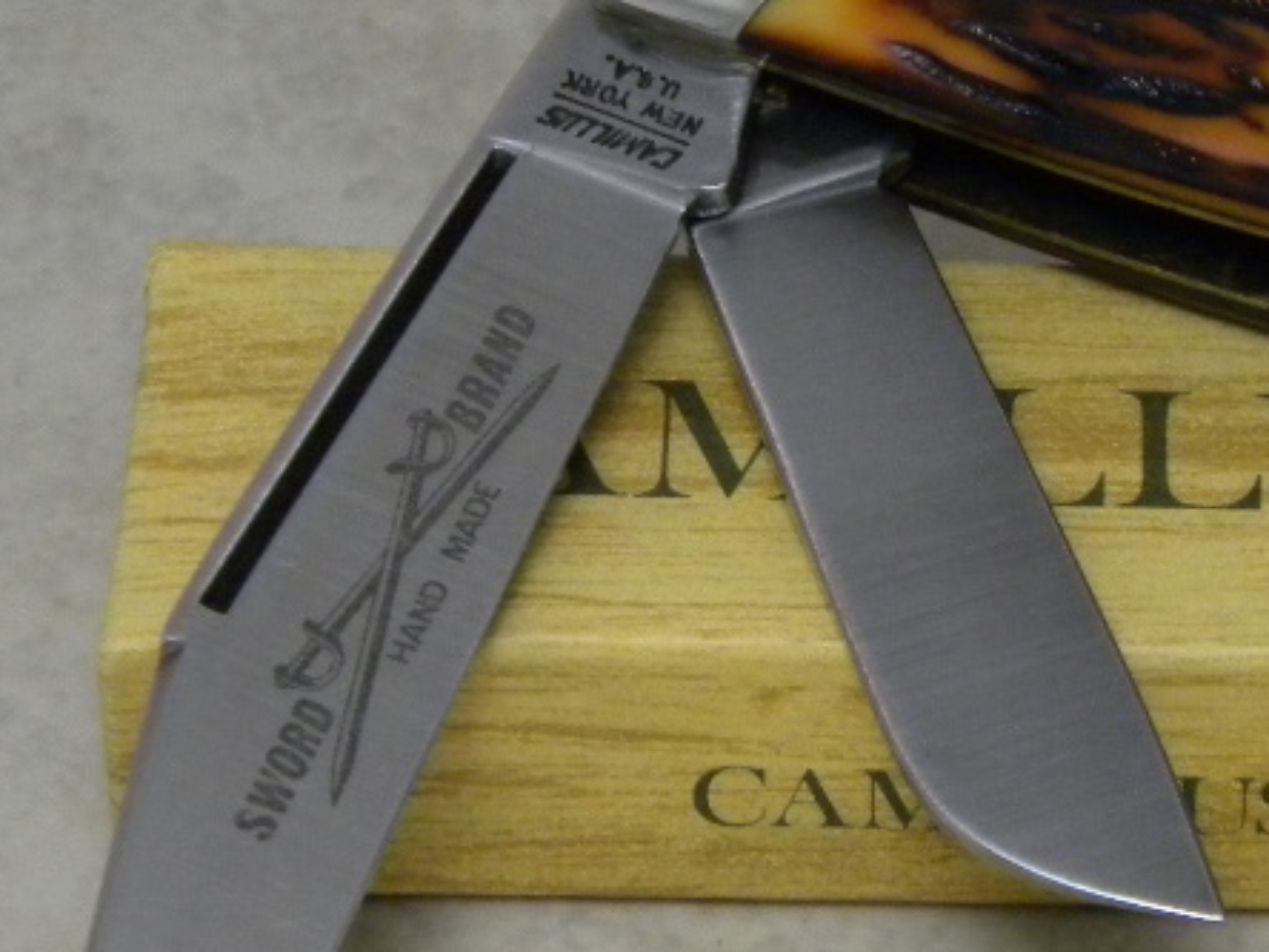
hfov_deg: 10.5
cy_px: 643
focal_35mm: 187
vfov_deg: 7.9
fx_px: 6855
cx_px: 1212
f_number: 4.5
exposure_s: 1/25.8
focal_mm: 15.1
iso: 400
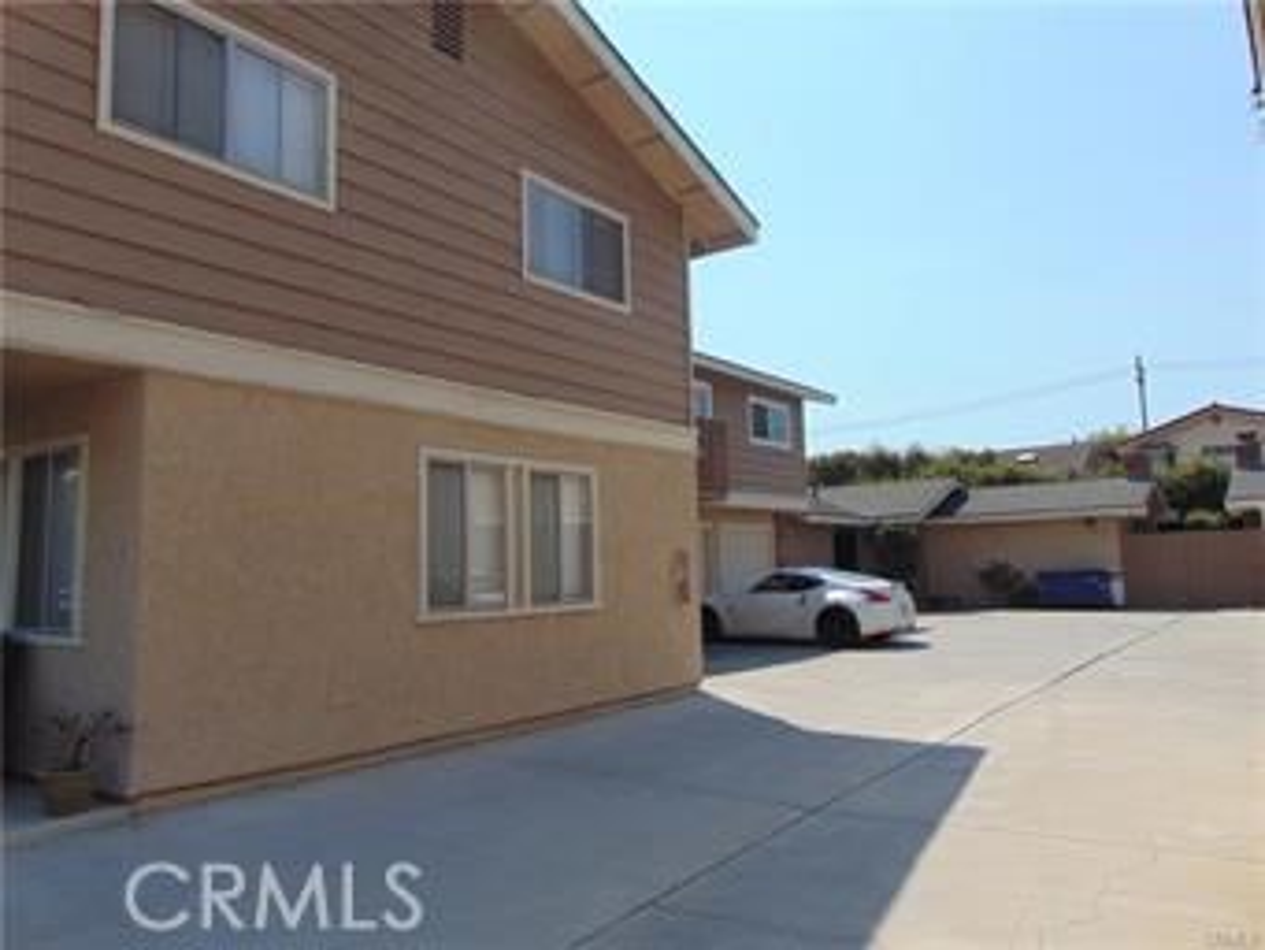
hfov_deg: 69.4
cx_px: 632
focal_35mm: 25
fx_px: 914
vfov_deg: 54.9
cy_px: 475
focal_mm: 4.5
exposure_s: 1/250
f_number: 7.7
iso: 80
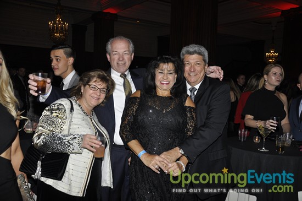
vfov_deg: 39.9
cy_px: 100
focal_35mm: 33
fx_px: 276
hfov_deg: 57.3
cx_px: 151
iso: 400
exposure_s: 1/60
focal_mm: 22
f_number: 5
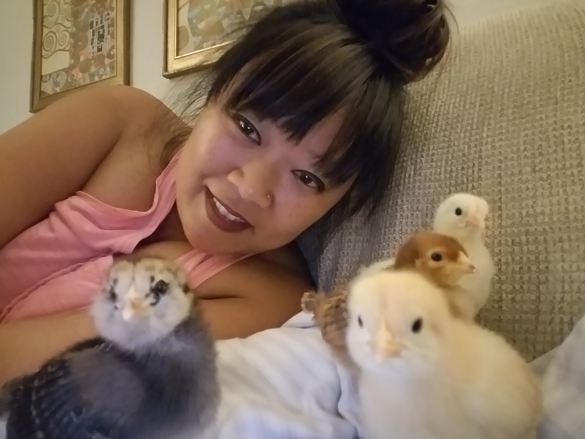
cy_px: 220
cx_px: 292
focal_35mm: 21
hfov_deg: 79.0
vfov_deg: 63.4
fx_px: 355
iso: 1250
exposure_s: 1/12
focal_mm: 2.1
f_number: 1.7
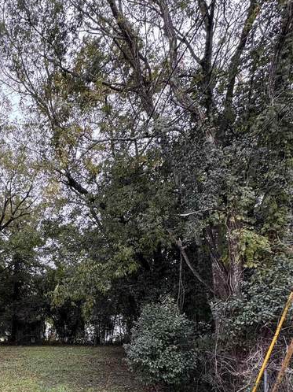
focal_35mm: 27
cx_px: 11
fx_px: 305
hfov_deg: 44.8
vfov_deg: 58.4
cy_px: 333
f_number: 2.2
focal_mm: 2.22
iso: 64
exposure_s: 1/99
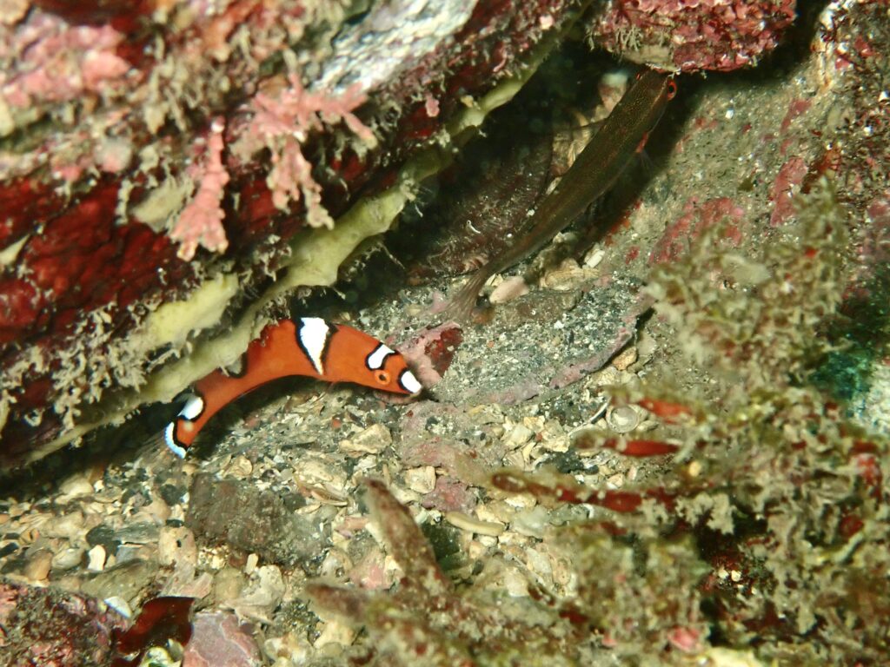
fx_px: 2571
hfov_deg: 19.6
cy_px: 334
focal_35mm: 100
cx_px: 445
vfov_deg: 14.8
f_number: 6.3
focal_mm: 18
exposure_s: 1/200
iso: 400
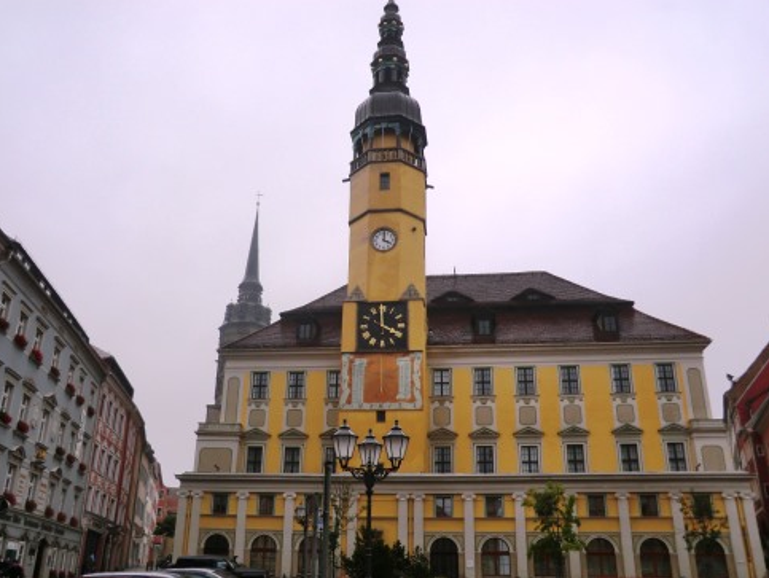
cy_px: 294
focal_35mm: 30
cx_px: 393
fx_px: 667
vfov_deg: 46.8
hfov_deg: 59.9
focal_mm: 5.2
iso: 64
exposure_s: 1/320
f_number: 3.5
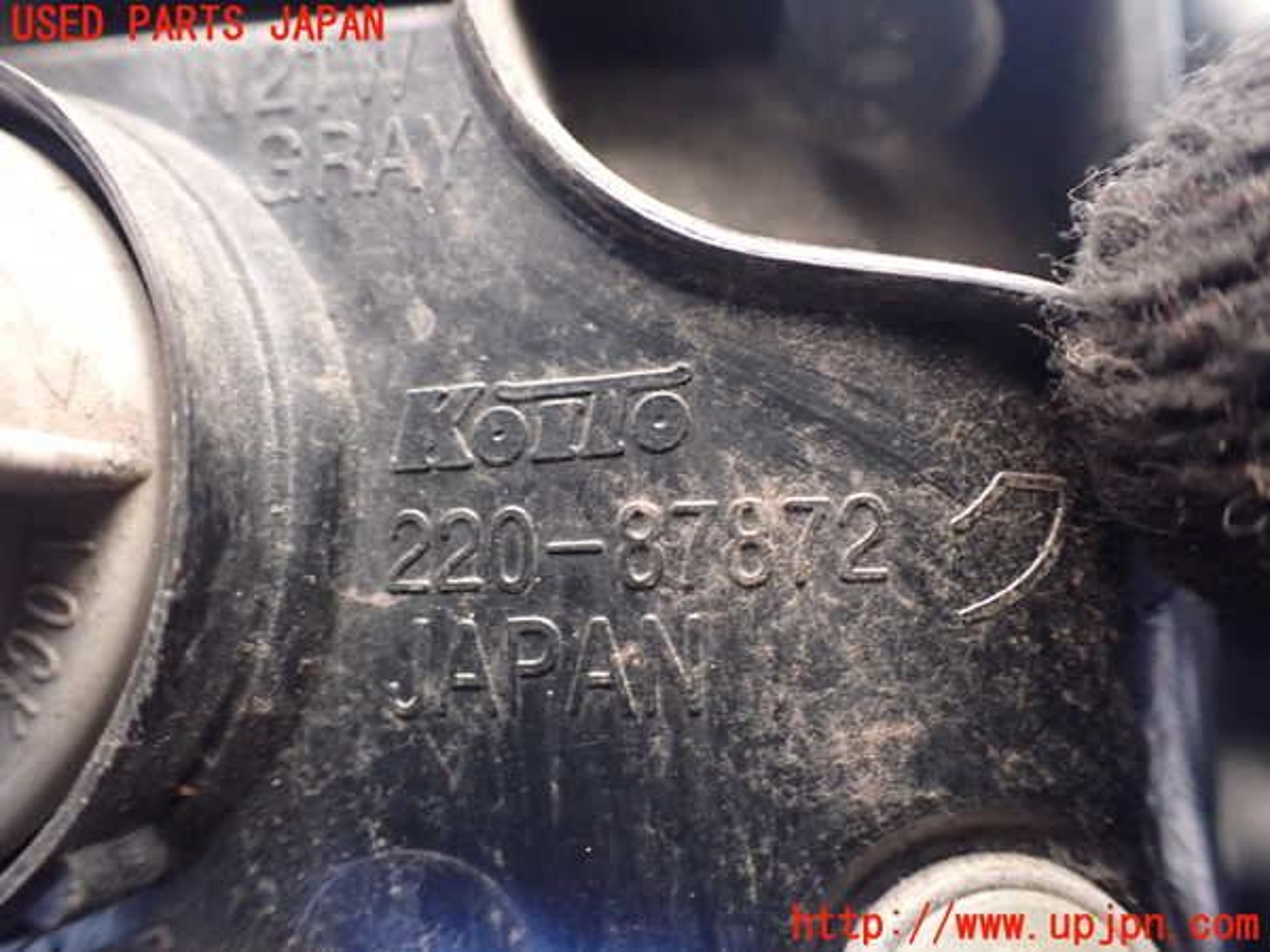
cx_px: 635
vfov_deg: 46.8
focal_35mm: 30
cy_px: 476
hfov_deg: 60.0
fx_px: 1101
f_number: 2.3
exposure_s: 1/30
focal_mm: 5.4
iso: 800
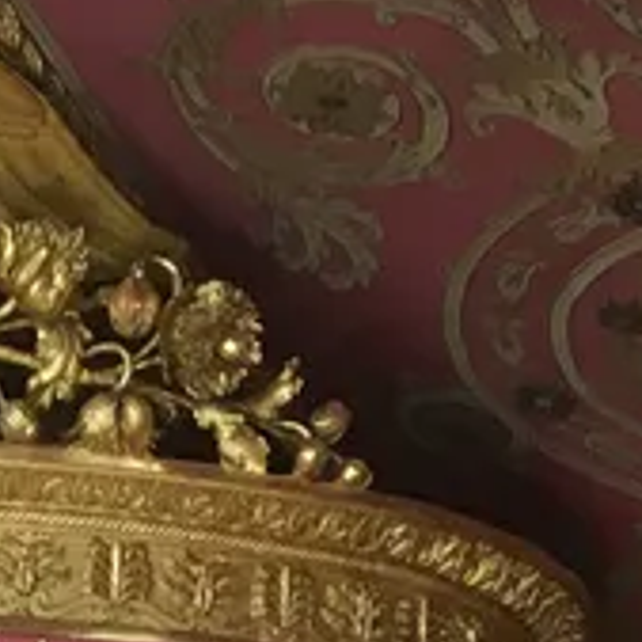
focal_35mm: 243
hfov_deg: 7.1
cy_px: 2131
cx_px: -357
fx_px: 5099
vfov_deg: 6.4
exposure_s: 1/33
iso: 64
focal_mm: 4.15
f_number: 2.2
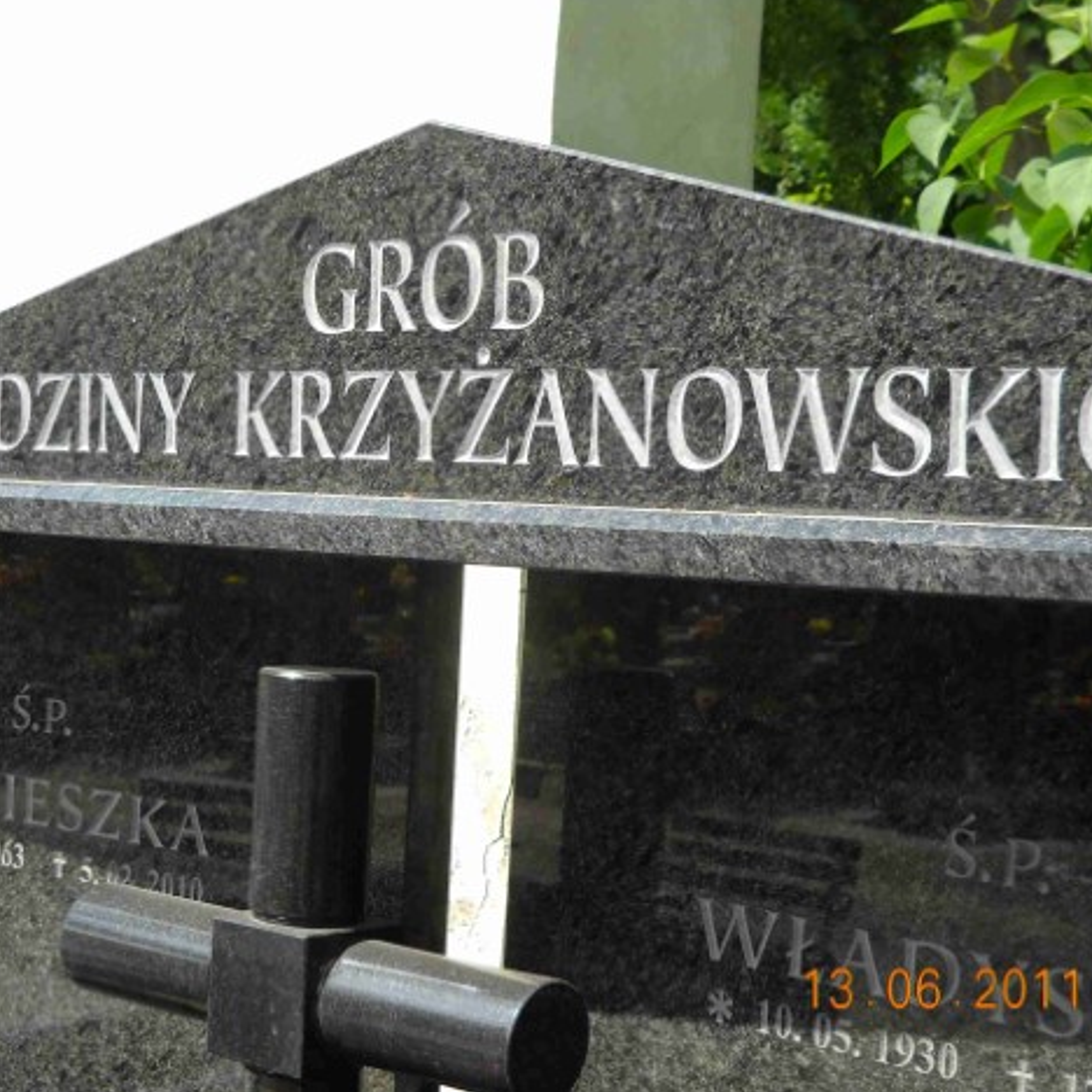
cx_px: 574
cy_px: 546
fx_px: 2070
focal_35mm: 58
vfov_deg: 29.6
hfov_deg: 29.5
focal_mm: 7.88
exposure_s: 1/284
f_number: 3.3
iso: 64
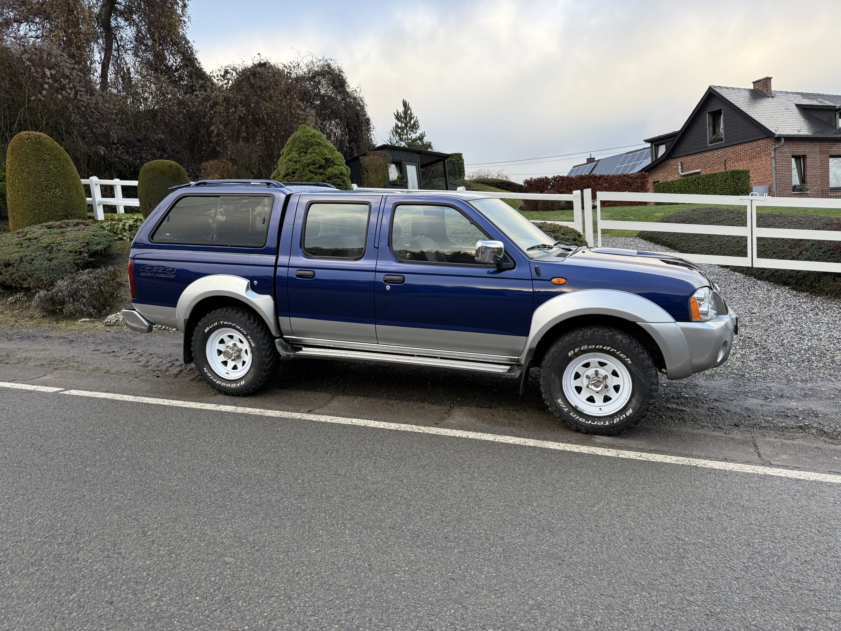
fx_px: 583
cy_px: 316
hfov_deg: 71.6
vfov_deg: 56.8
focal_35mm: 24
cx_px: 420
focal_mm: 6.76
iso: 100
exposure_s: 1/407
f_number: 1.78
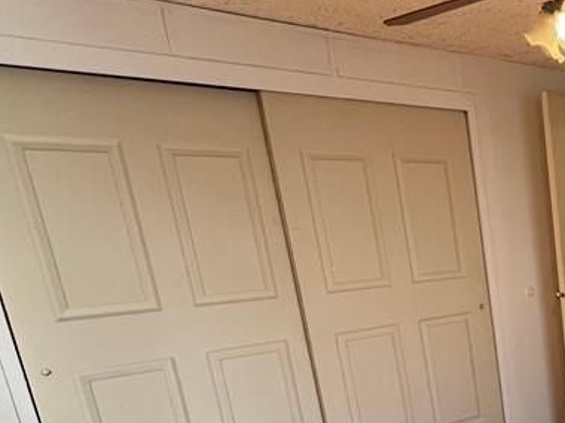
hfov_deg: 39.9
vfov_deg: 37.9
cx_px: 656
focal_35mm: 35
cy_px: 384
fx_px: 571
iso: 200
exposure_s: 1/99
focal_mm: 1.57
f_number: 1.8
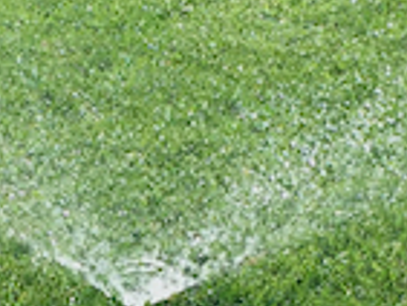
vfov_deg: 9.0
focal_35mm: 164
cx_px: 55
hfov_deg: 12.0
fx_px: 1930
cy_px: 358
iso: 32
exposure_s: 1/1236
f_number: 2.2
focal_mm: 4.15
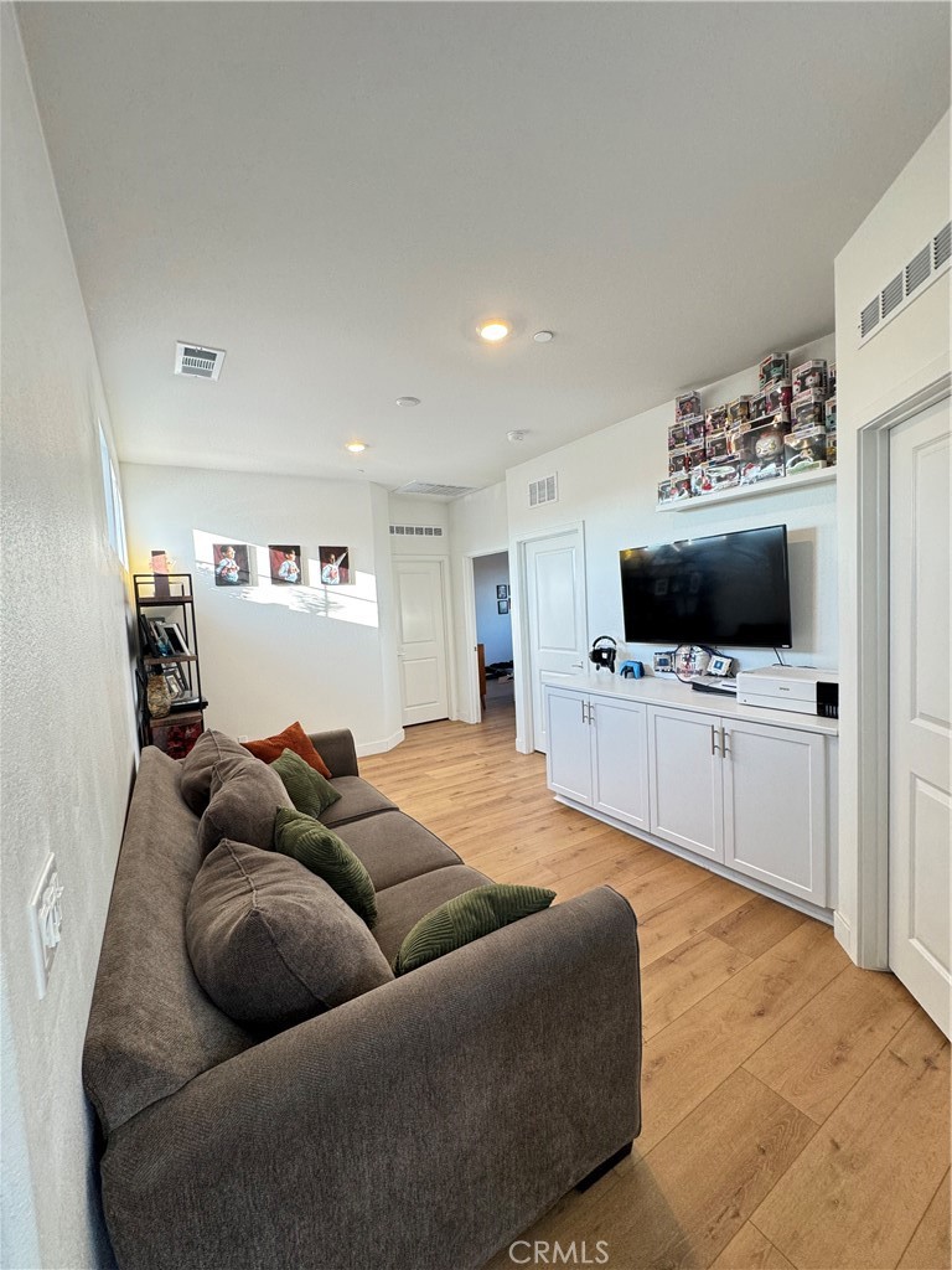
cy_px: 635
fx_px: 513
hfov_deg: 85.7
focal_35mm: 14
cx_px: 476
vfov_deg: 102.1
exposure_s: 1/60
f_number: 2.2
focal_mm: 2.22
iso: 160
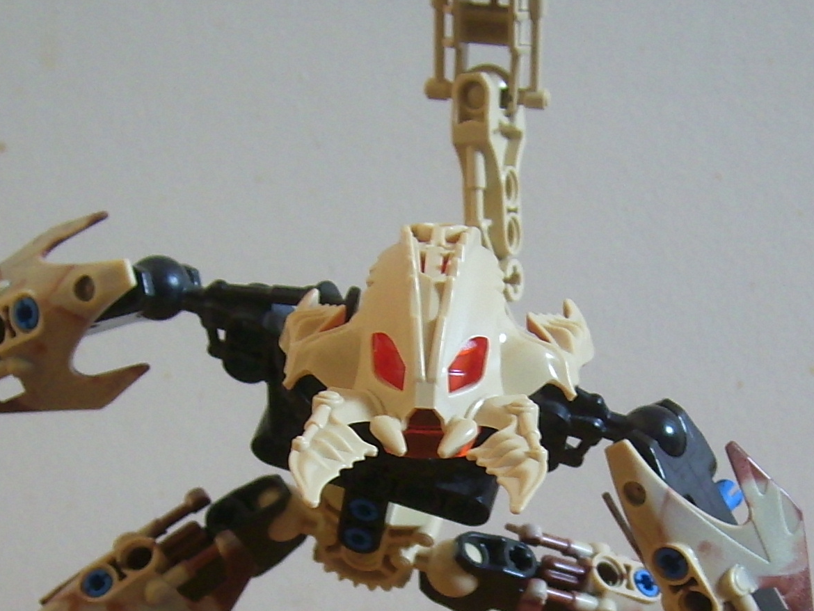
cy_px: 541
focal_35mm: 84
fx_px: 1976
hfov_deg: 23.2
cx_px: 505
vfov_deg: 17.3
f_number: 2.8
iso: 50
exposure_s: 1/8
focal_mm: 5.99
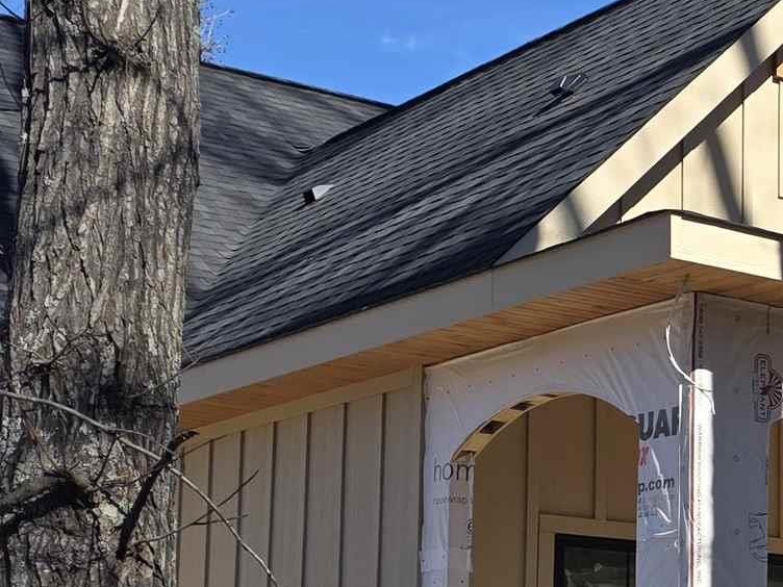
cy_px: 560
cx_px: 916
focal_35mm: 94
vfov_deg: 15.5
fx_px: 2126
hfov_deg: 19.7
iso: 80
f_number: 1.7
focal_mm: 6.3
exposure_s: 1/4434
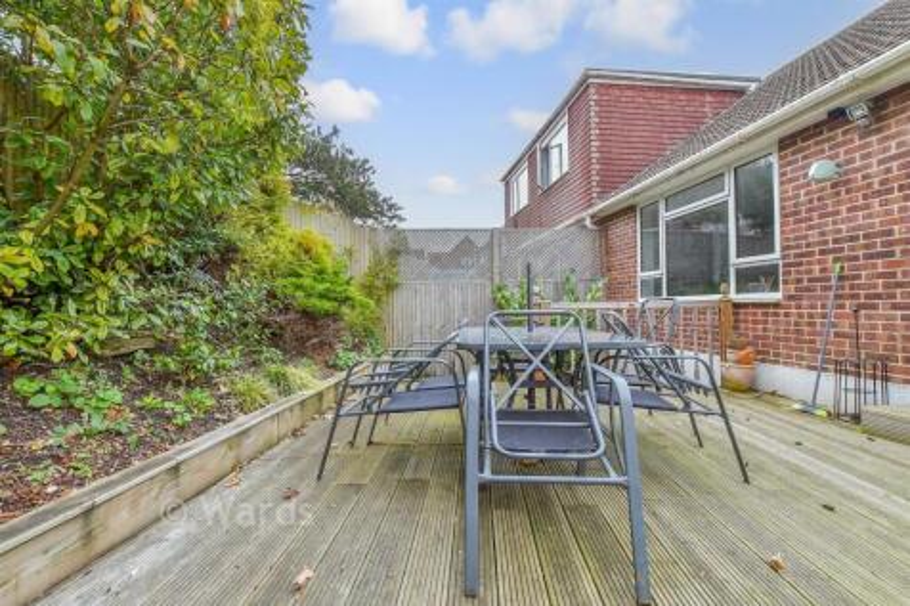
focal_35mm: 25
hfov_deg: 71.5
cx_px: 455
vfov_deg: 51.3
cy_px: 303
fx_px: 632
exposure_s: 1/40
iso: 160
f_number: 8
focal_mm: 17
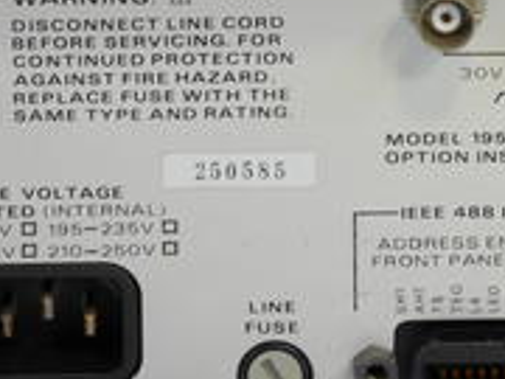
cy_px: 152
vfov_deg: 2.4
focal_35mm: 622
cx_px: 331
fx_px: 9074
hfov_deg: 3.2
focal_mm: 140
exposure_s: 1/4
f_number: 8
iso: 200
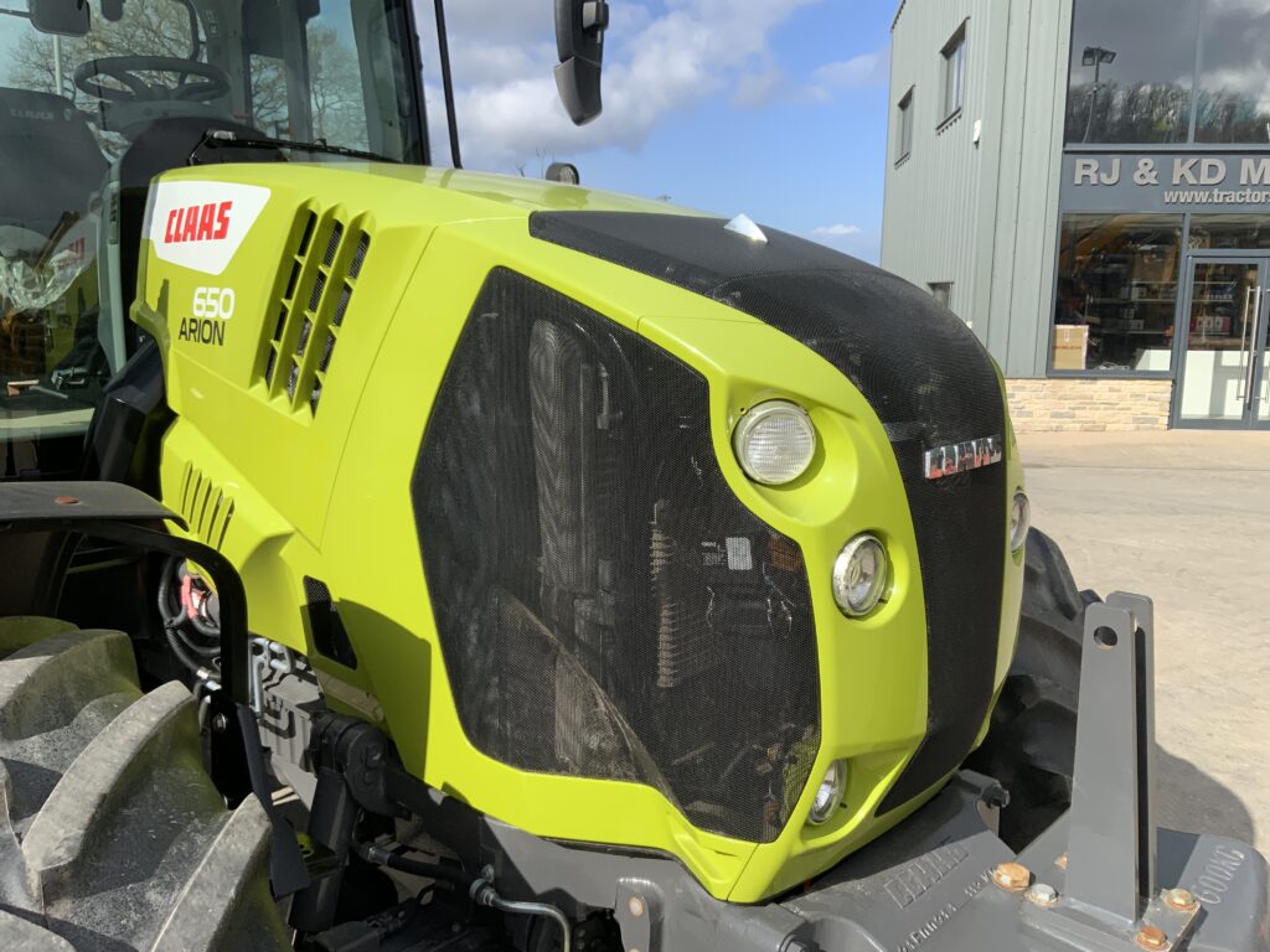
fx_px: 1064
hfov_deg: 61.7
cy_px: 476
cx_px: 635
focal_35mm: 29
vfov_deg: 48.2
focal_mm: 3
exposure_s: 1/1912
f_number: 1.8
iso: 16
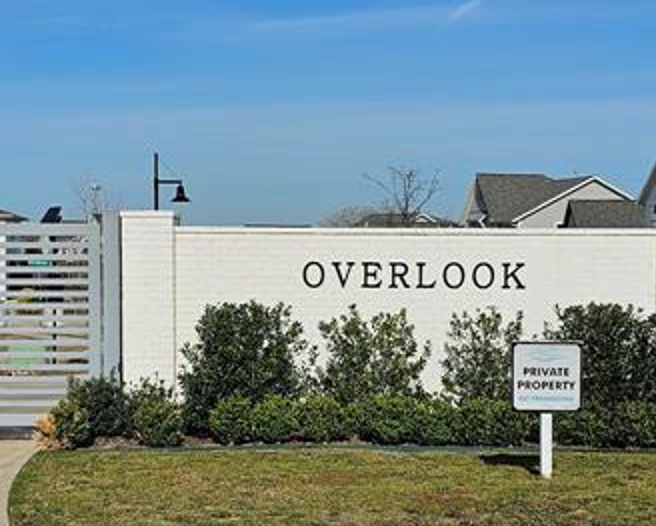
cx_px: 352
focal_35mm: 70
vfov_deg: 21.9
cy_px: 284
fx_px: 1360
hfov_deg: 27.1
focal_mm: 6.3
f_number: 1.7
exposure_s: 1/1983
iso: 10
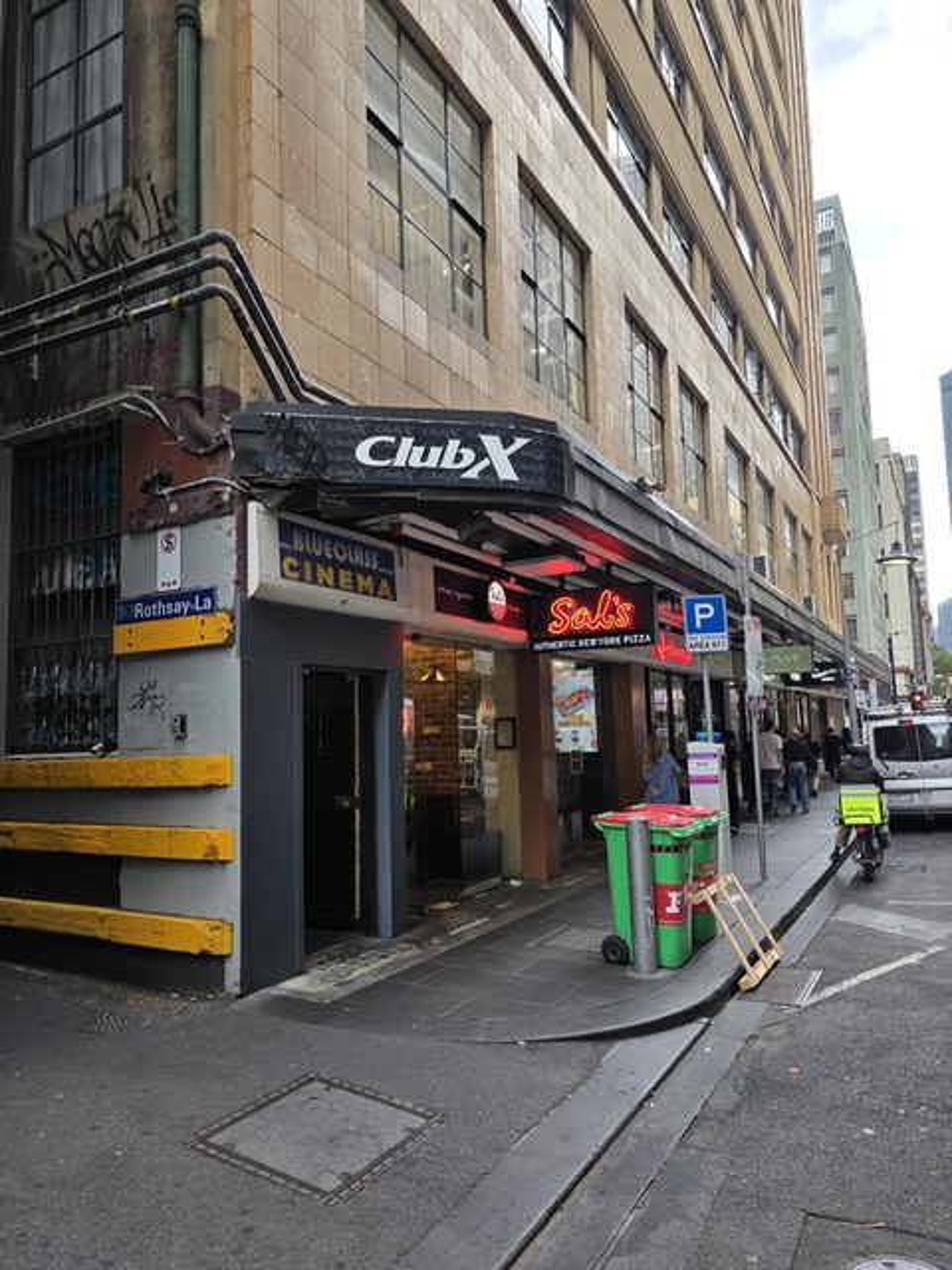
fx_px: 843
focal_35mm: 23
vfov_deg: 73.9
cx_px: 476
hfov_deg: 58.9
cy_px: 635
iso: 50
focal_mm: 6.3
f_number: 1.7
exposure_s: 1/180
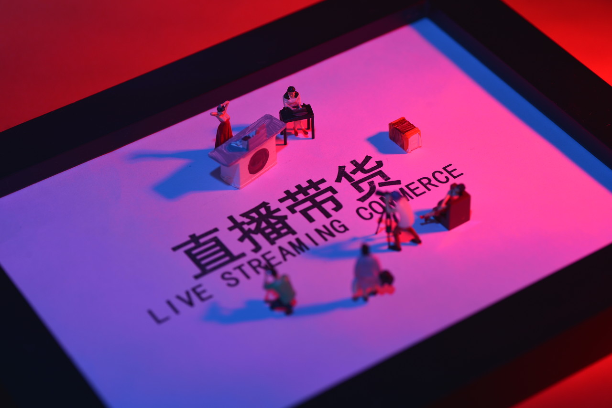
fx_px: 1530
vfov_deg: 15.2
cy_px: 204
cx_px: 306
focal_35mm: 90
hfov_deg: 22.6
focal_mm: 90
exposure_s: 1/200
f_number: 8
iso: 100
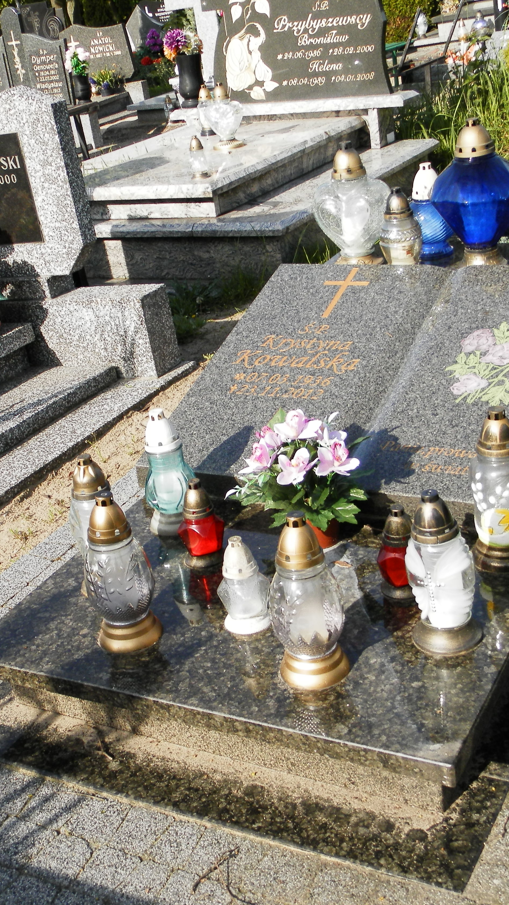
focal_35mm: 46
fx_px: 1104
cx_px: 245
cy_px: 452
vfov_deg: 44.6
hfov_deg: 26.0
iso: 80
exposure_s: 1/80
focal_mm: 5.5
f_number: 9.1
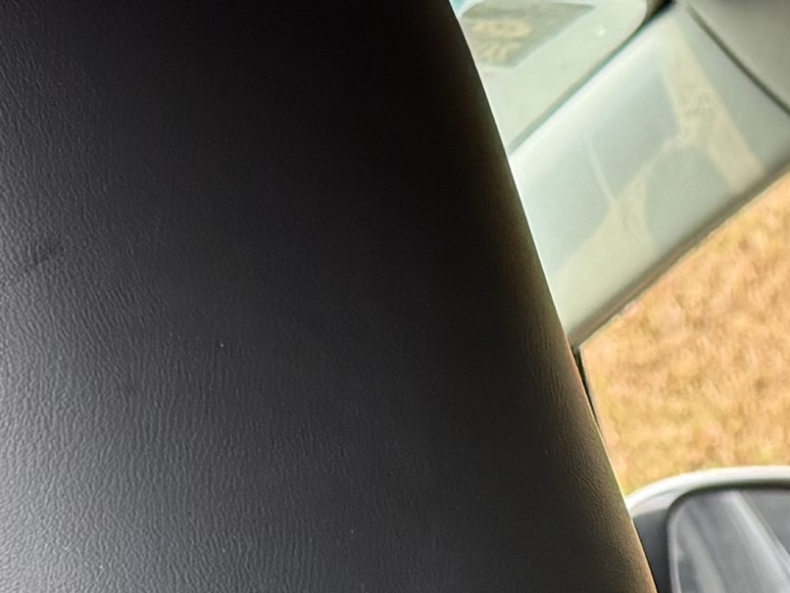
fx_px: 3881
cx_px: 1113
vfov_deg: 8.2
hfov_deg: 11.2
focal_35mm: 170
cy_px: 1254
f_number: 1.78
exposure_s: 1/243
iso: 100
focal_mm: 6.76
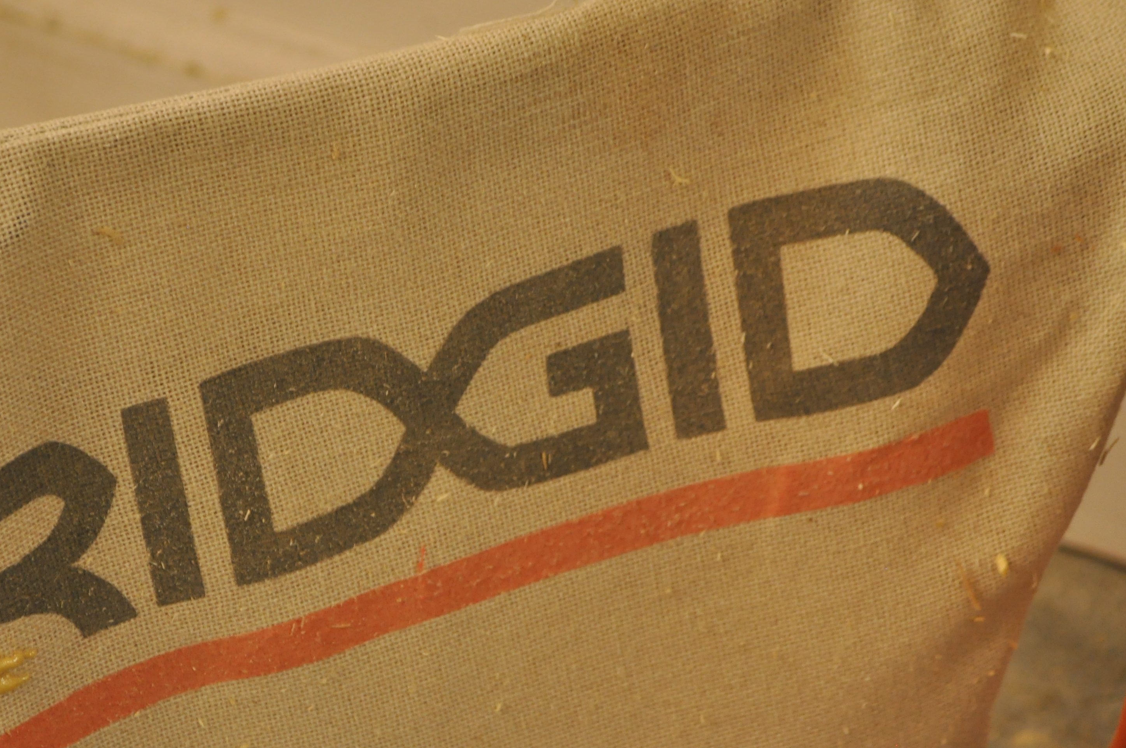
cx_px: 393
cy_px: 518
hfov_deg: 19.1
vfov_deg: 12.7
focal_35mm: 107
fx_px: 3343
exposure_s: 1/15
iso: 800
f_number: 5.6
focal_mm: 48
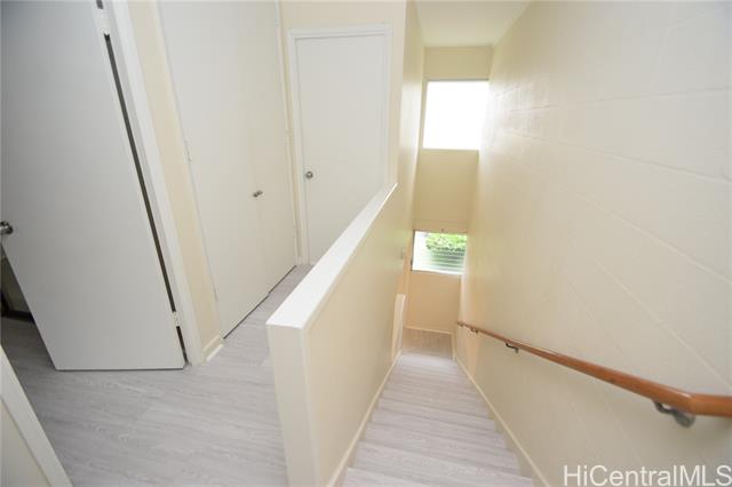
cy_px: 244
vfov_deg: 77.3
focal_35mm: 15
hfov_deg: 100.4
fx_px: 305
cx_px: 366
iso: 800
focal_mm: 10
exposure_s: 1/60
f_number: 4
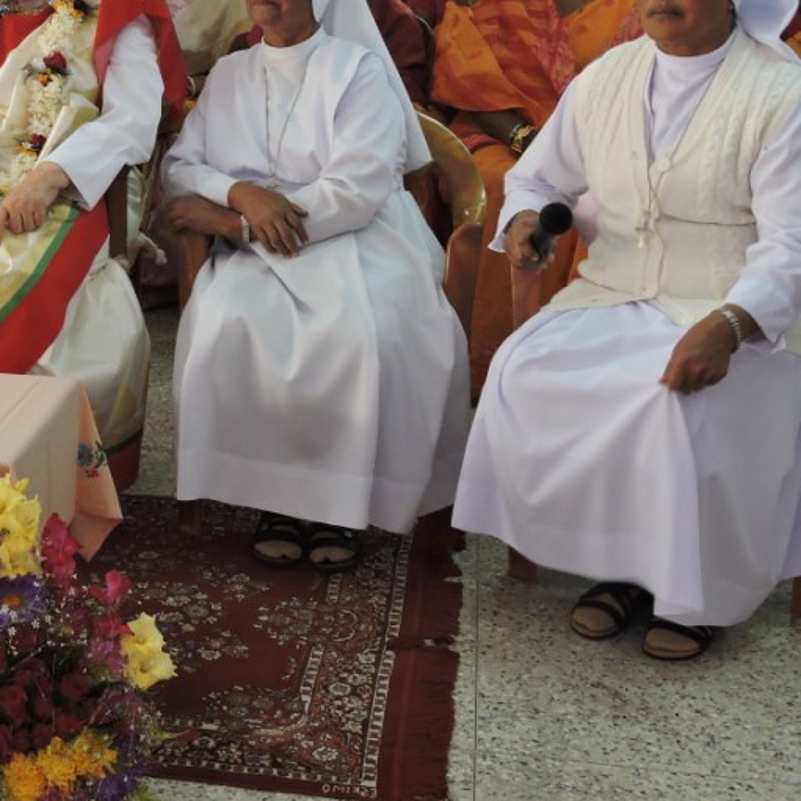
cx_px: 74
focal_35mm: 62
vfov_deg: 27.4
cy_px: 212
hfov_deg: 26.7
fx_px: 1623
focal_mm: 6.3
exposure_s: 1/20
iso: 400
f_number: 3.8
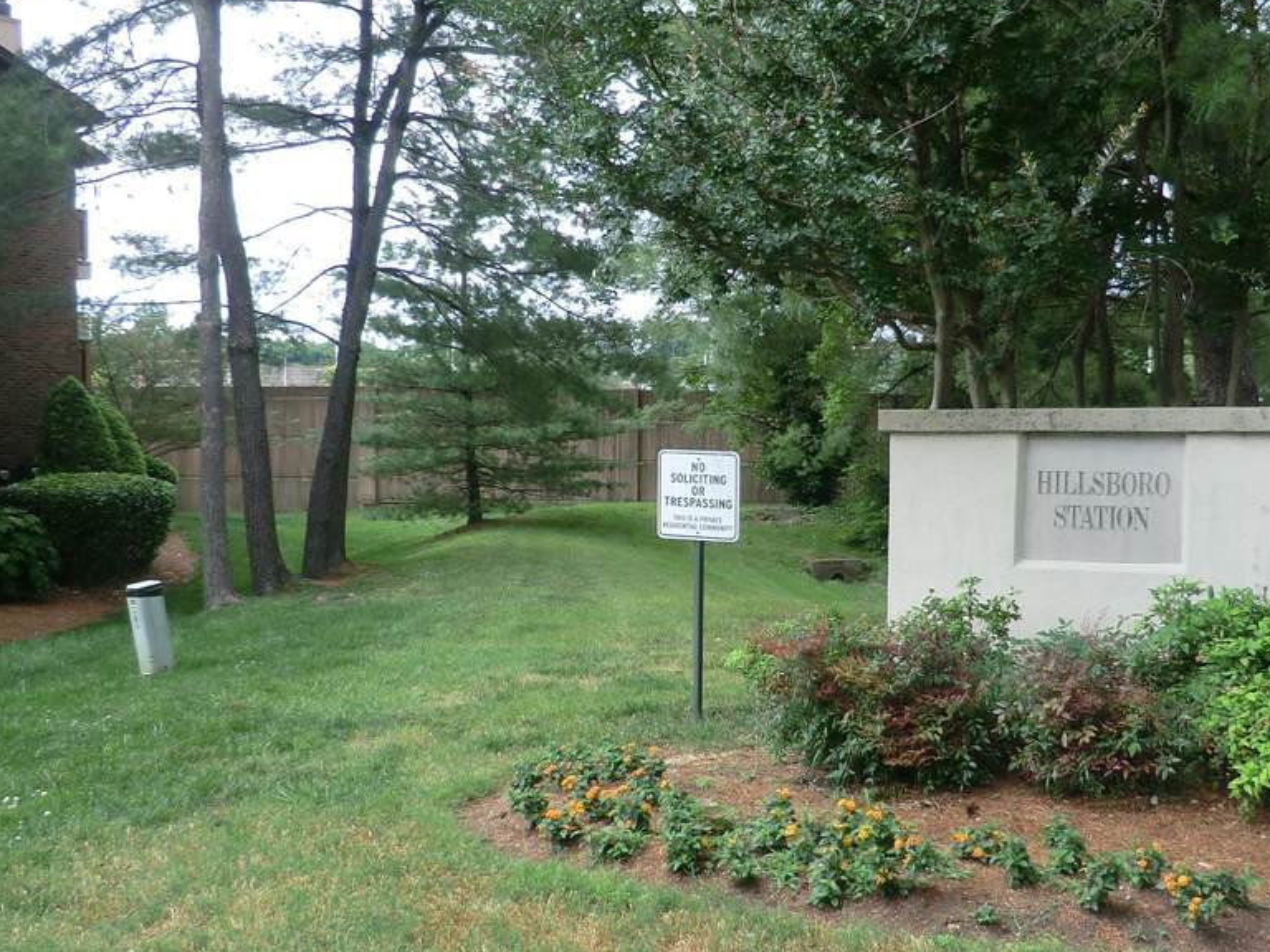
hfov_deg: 46.6
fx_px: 1468
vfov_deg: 35.9
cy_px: 507
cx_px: 736
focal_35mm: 40
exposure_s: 1/60
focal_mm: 4.3
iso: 64
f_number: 3.2
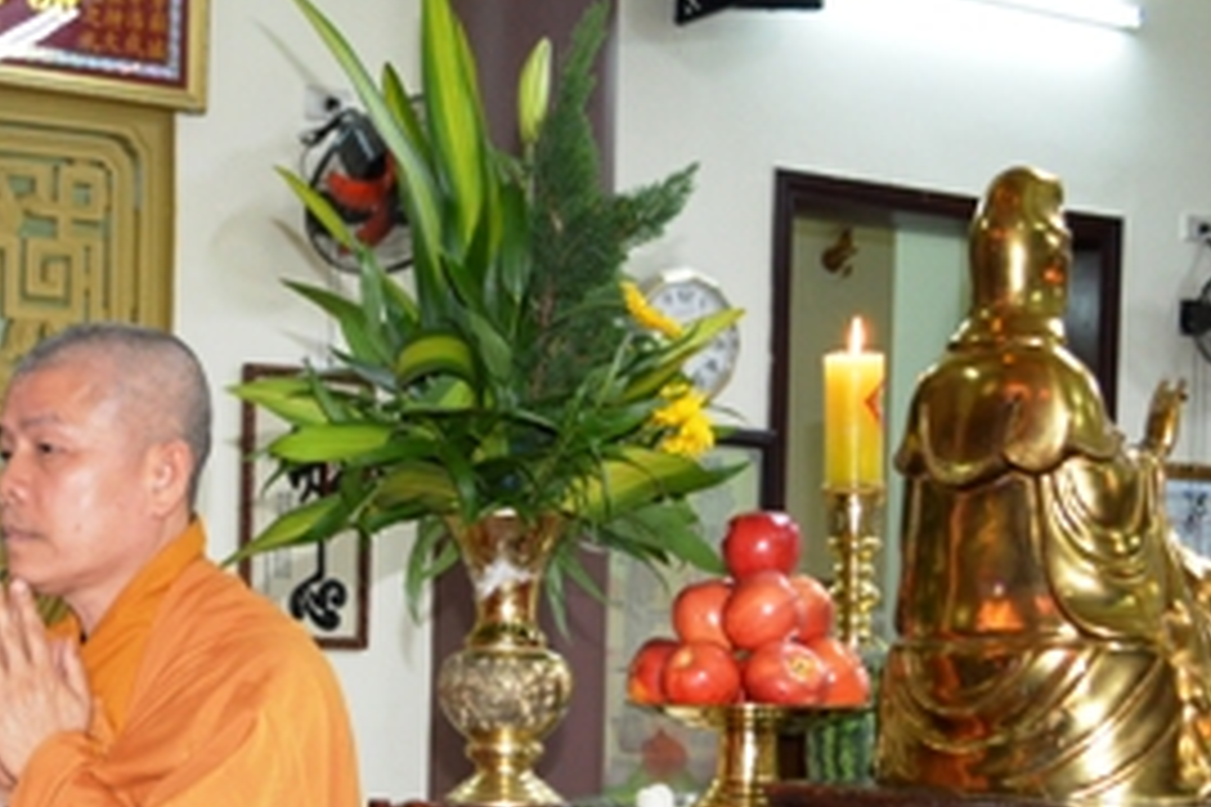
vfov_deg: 20.5
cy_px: 816
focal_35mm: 64
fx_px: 2153
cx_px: 72
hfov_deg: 29.8
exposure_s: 1/60
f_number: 3.5
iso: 1100
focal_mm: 18
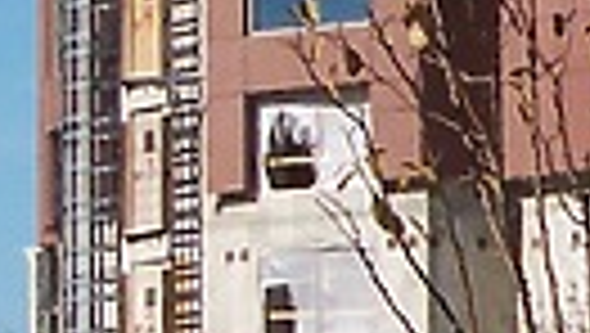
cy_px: -324
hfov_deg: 4.5
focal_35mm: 470
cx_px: 1495
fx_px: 7360
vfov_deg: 2.6
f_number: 5.6
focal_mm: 13.3
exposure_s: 1/700
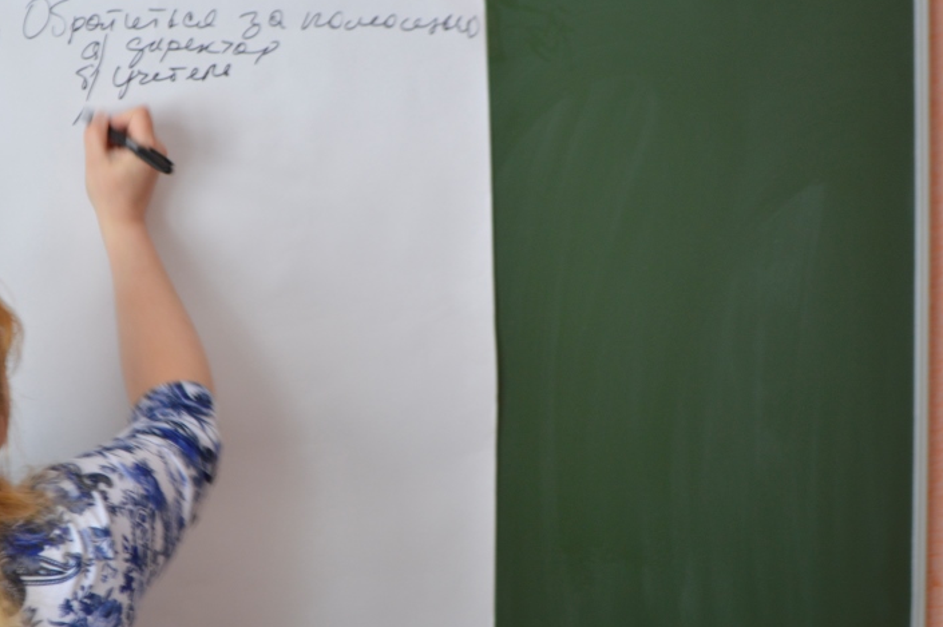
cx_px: 284
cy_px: 320
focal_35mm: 109
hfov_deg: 18.7
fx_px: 2853
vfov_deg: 12.5
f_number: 5.6
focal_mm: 50
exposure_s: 1/15
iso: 400
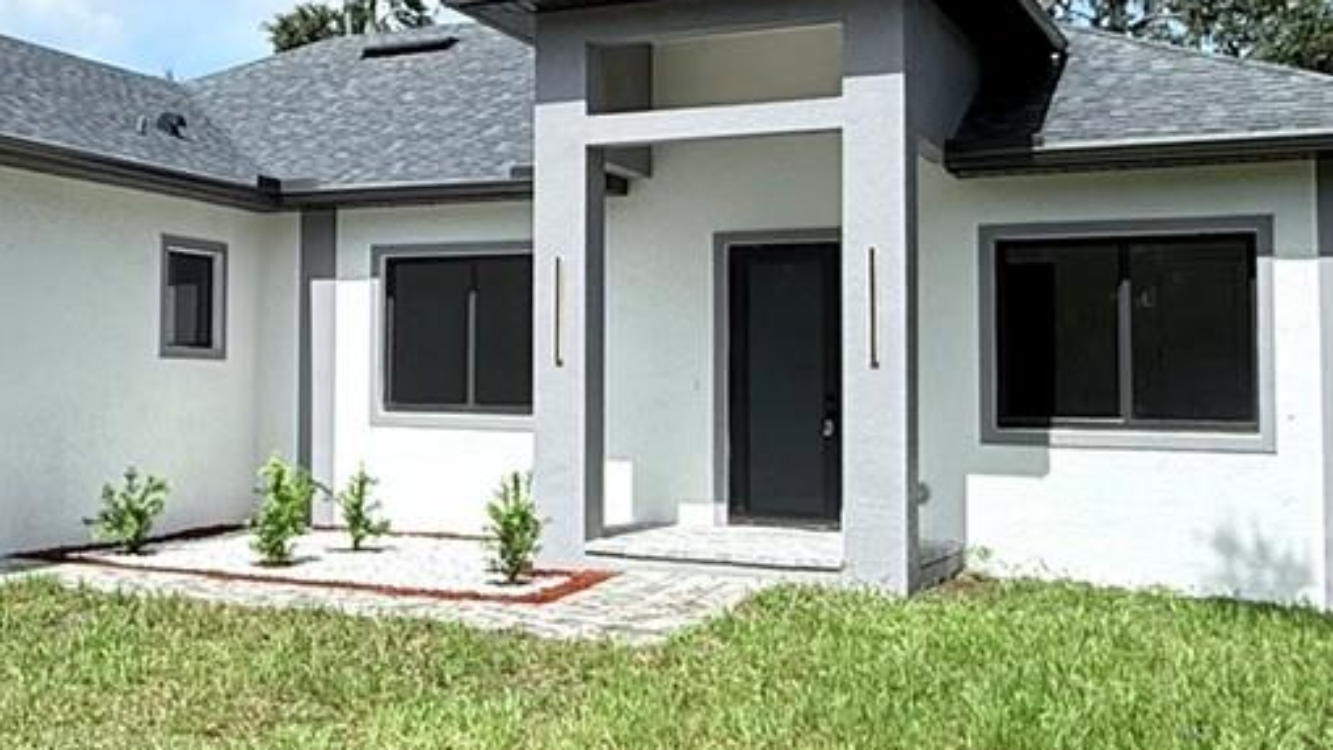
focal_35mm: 48
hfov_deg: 41.3
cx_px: 291
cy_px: 307
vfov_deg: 24.9
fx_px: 1697
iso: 50
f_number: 2.2
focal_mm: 2.22
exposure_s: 1/2320
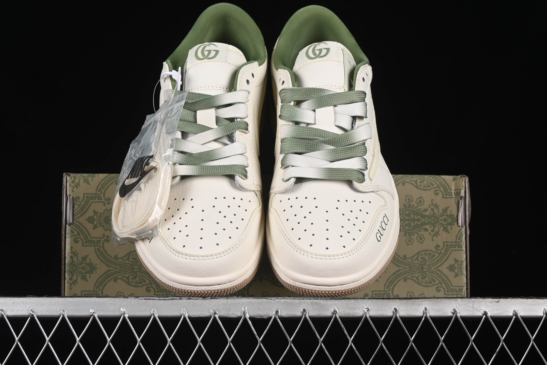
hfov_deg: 27.0
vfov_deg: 18.2
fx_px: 1139
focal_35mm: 75
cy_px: 182
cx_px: 274
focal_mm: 50
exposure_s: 1/80
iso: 160
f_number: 8
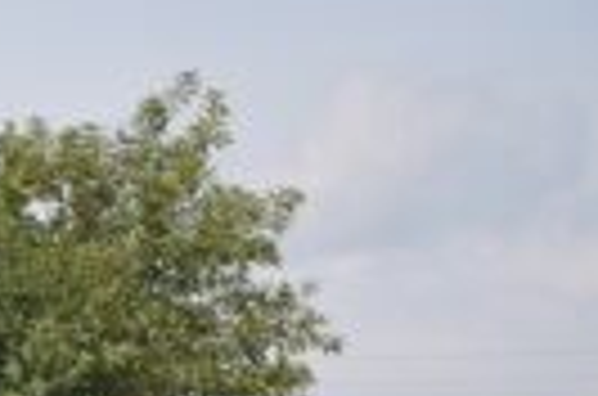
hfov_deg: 5.0
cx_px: -351
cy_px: 634
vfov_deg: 3.3
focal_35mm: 407
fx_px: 6745
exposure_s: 1/640
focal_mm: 80
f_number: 6.3
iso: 200
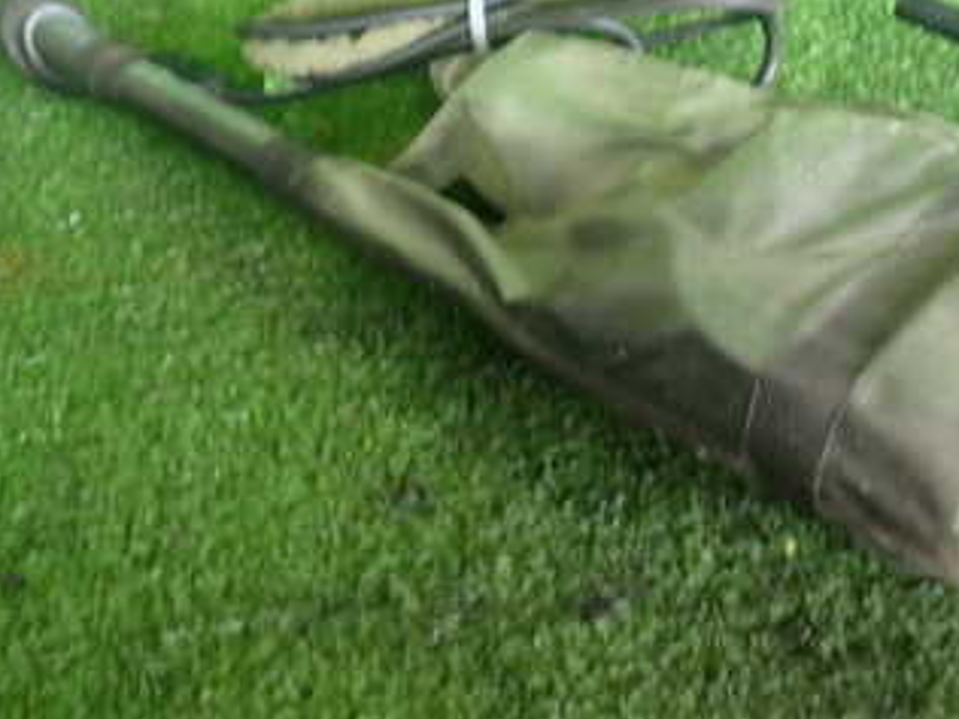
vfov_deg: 25.3
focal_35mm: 57
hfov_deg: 33.6
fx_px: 1579
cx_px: 592
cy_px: 164
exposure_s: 1/40
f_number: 2.3
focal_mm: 5.4
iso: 200
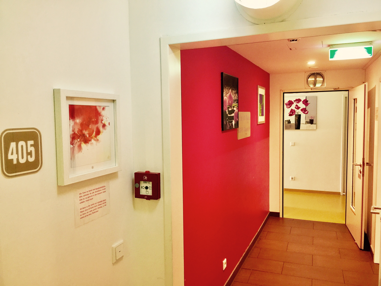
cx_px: 190
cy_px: 143
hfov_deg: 61.7
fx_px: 319
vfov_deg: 48.2
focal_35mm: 29
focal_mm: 4.15
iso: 100
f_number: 2.2
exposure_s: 1/17
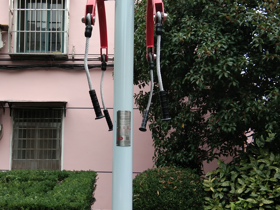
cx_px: 100
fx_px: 445
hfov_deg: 34.7
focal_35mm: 55
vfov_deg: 26.5
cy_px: 125
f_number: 2.2
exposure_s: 1/50
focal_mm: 3.69
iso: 100
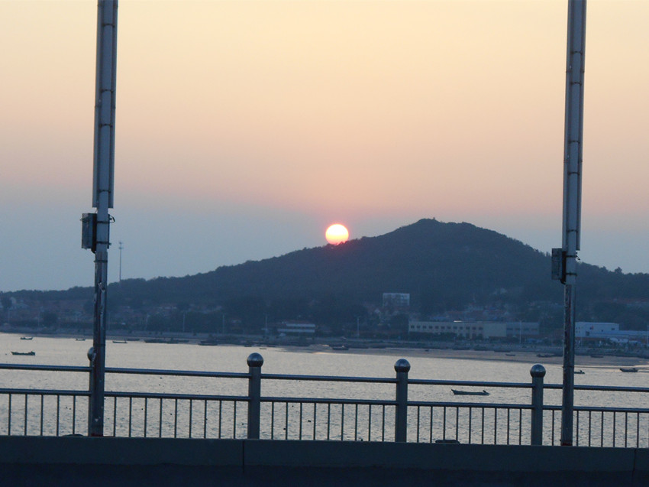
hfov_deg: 22.8
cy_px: 244
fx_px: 1612
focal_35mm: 86
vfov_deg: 17.2
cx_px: 324
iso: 140
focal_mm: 15.4
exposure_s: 1/125
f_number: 6.3
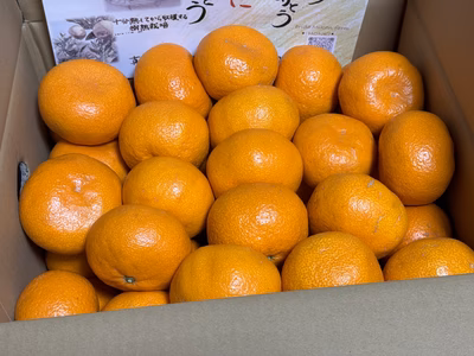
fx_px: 657
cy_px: 178
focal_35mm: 48
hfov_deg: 39.7
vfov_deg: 30.3
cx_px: 237
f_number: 1.78
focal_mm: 6.86
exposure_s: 1/60
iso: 100
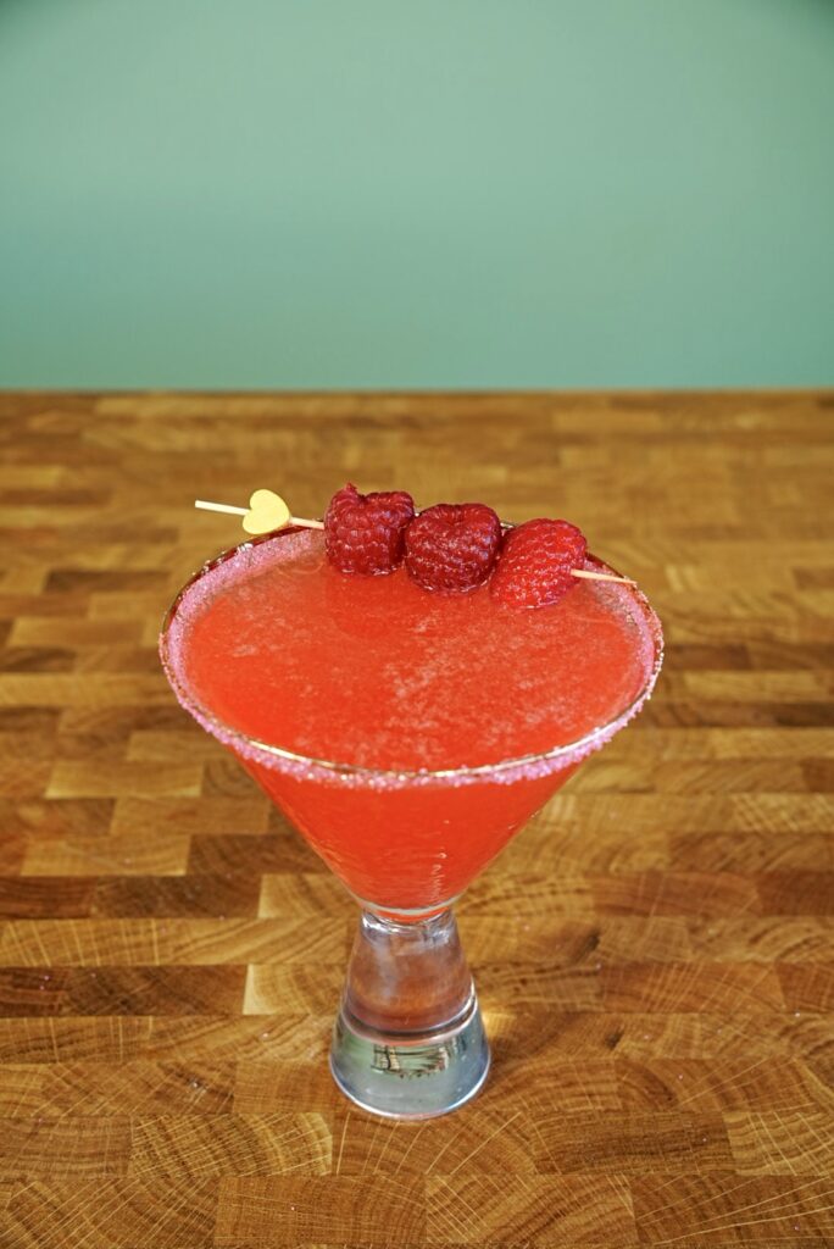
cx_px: 417
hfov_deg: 30.4
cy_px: 624
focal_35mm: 44
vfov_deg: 44.3
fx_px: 1535
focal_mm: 29.5
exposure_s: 1/50
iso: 200
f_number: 5
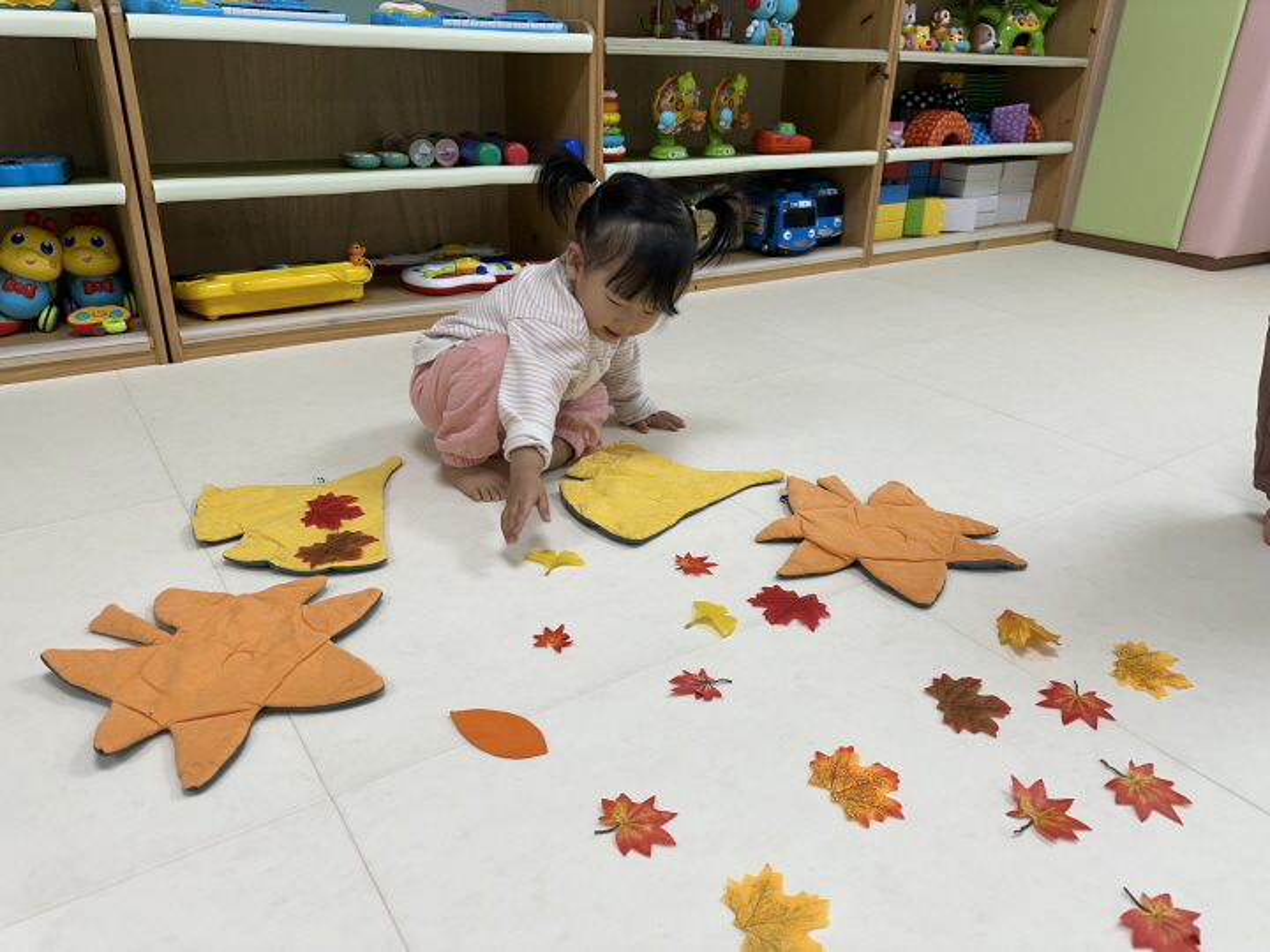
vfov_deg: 56.8
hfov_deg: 71.6
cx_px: 635
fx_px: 881
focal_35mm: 24
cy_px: 476
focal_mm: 6.86
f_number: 1.78
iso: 64
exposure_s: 1/120
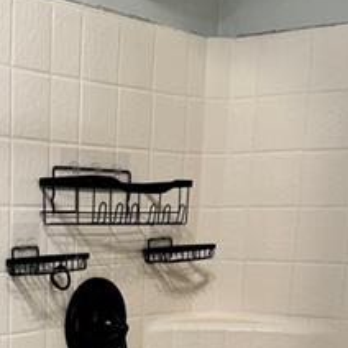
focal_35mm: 77
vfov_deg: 21.0
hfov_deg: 21.8
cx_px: 13
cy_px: 410
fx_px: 876
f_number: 1.78
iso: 200
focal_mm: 6.76
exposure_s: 1/120
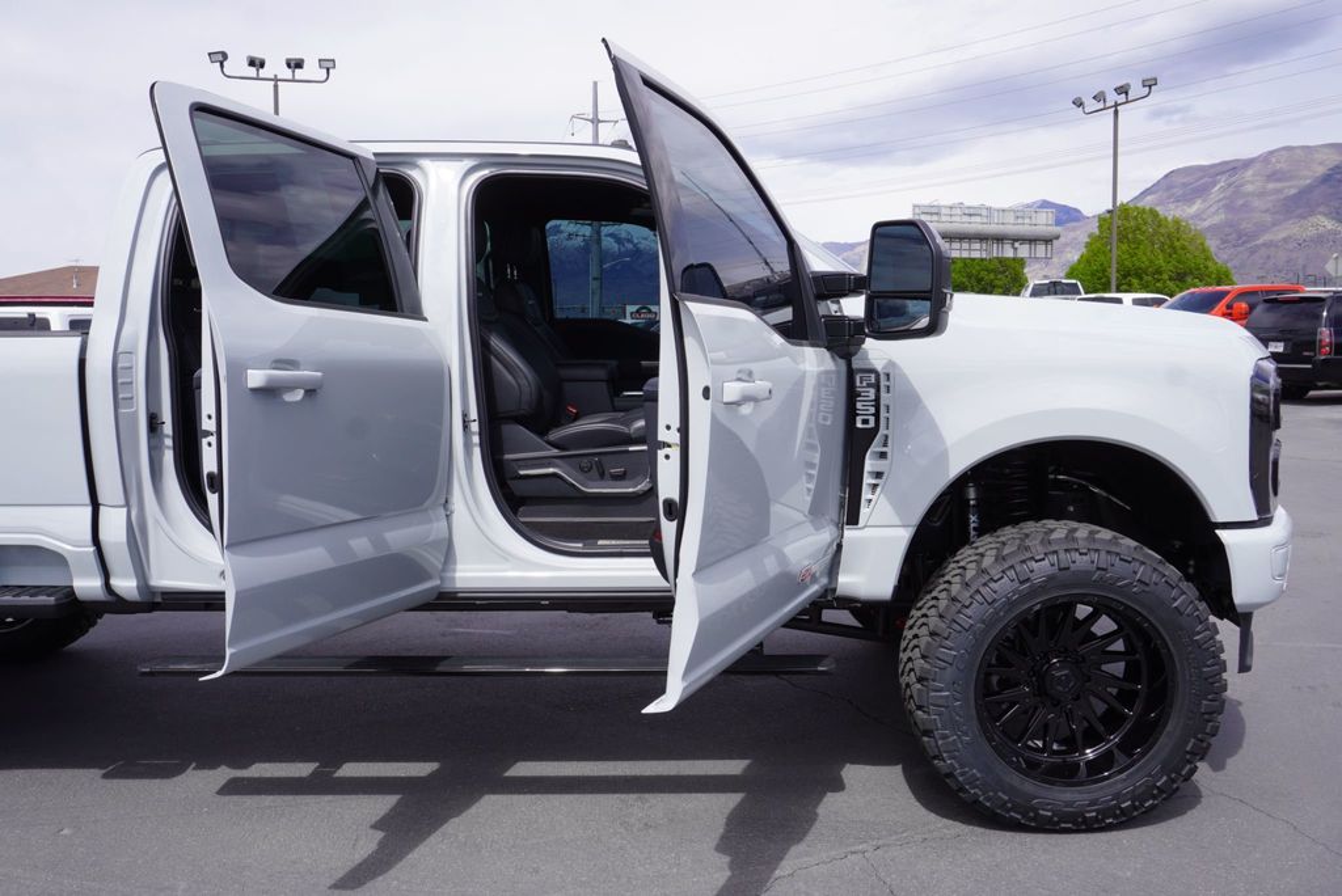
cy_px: 448
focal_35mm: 30
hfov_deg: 61.9
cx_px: 671
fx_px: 1119
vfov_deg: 43.7
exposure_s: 1/160
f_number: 10
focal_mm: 20
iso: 100
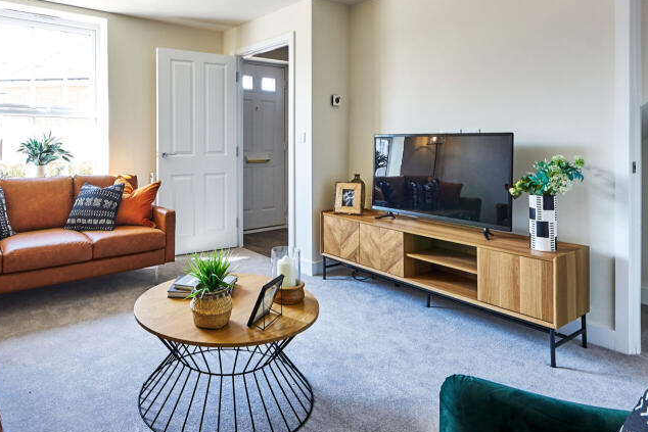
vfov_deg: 56.1
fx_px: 393
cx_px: 232
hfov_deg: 77.2
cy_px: 133
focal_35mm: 22
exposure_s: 1/10
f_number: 8
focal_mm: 9
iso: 250
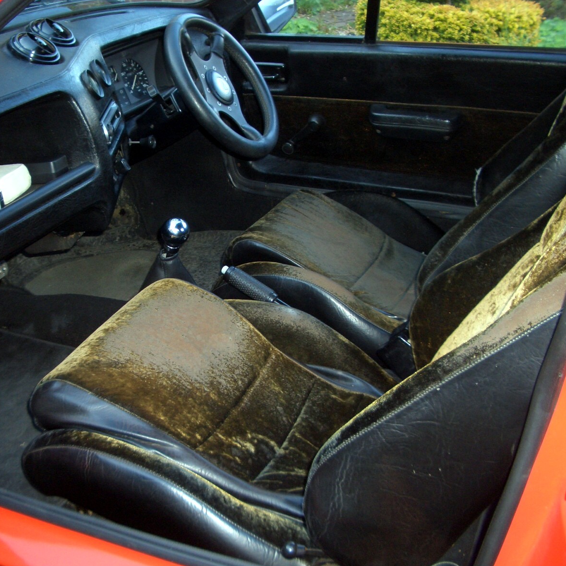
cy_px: 288
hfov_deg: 39.9
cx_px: 234
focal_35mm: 42
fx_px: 777
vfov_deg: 40.0
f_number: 2.6
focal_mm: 5.8
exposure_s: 1/60
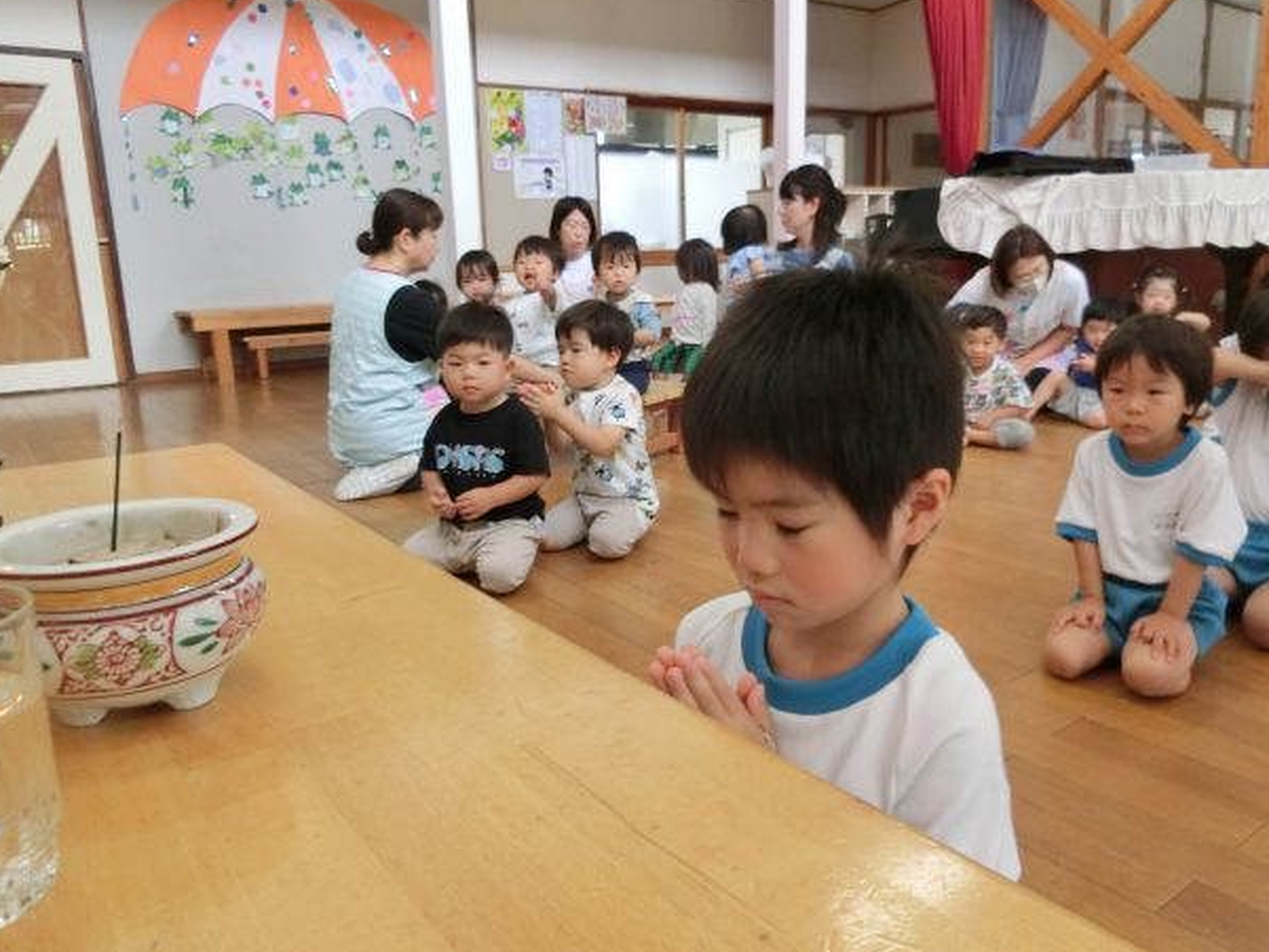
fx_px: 990
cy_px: 484
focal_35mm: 27
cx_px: 670
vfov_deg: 51.4
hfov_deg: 65.3
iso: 400
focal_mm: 4.5
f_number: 3.5
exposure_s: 1/80
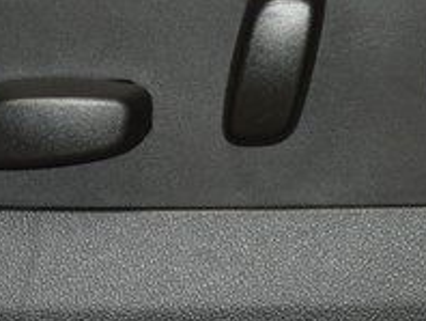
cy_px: 42
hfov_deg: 6.1
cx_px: 245
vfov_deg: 4.6
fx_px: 4017
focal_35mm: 326
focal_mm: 70
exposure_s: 1/60
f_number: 4.5
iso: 1100
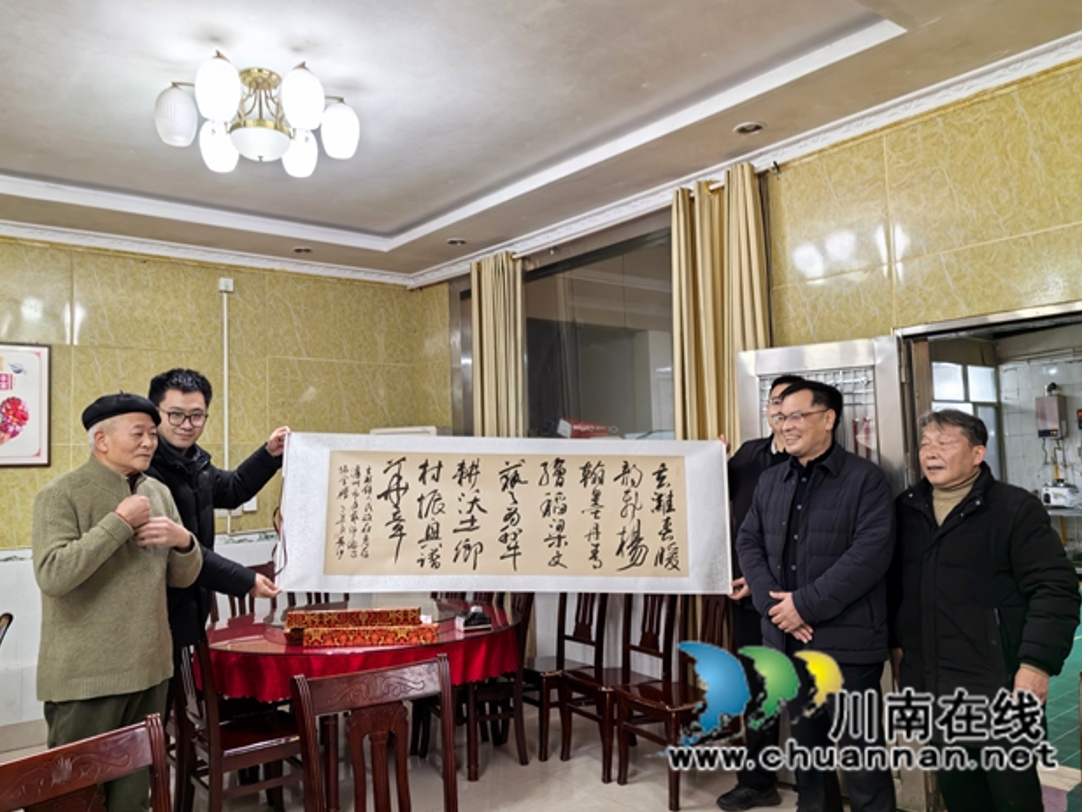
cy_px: 398
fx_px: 875
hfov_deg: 63.4
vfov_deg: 49.8
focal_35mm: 28
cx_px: 523
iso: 100
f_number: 1.9
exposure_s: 1/50
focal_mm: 5.52
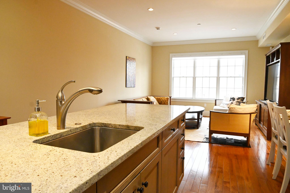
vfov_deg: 53.1
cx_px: 145
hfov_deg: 73.7
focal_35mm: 24
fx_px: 193
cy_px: 96
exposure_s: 1/100
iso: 2000
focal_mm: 16
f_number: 6.3
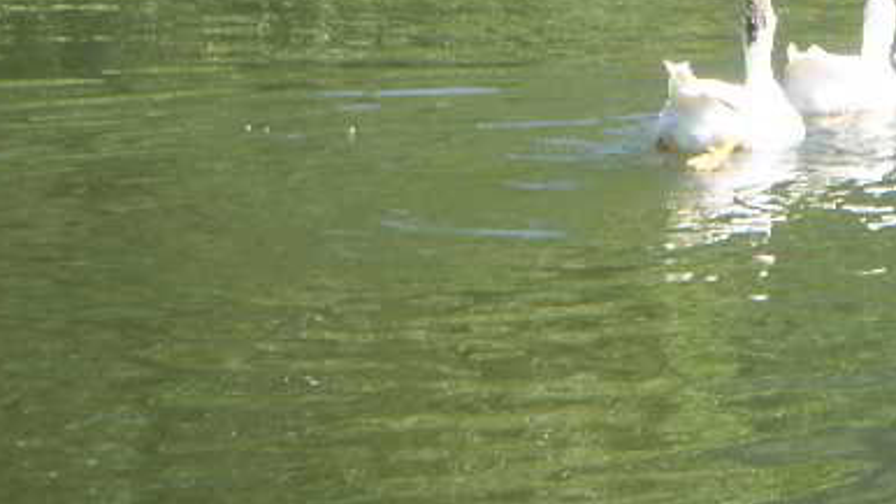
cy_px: -42
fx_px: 6271
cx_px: 789
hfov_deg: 8.1
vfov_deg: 4.6
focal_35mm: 264
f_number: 4.5
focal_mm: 19.8
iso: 50
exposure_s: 1/180
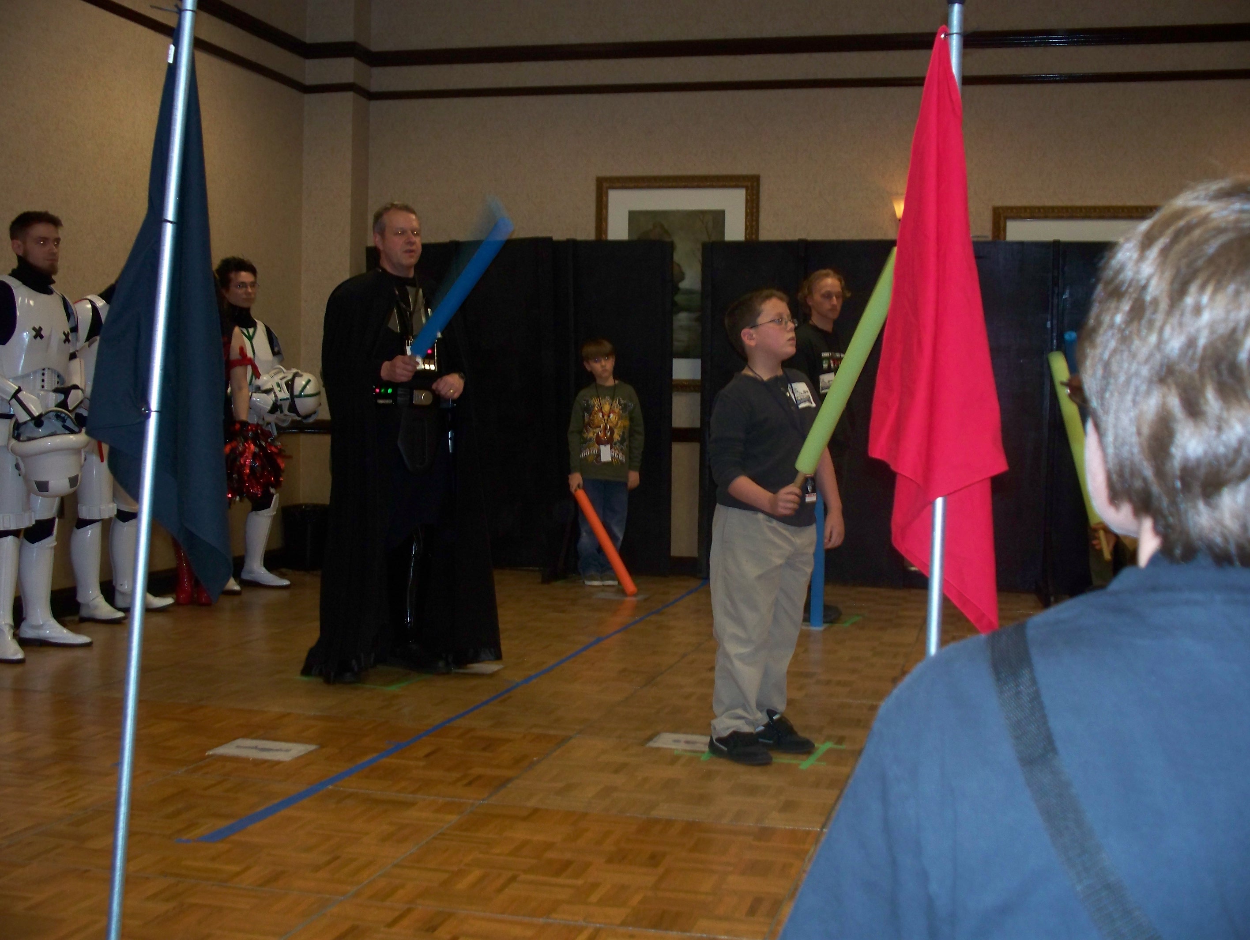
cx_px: 625
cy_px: 470
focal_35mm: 47
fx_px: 1698
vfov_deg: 30.9
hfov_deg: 40.4
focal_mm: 9.86
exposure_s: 1/30
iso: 200
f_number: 2.9
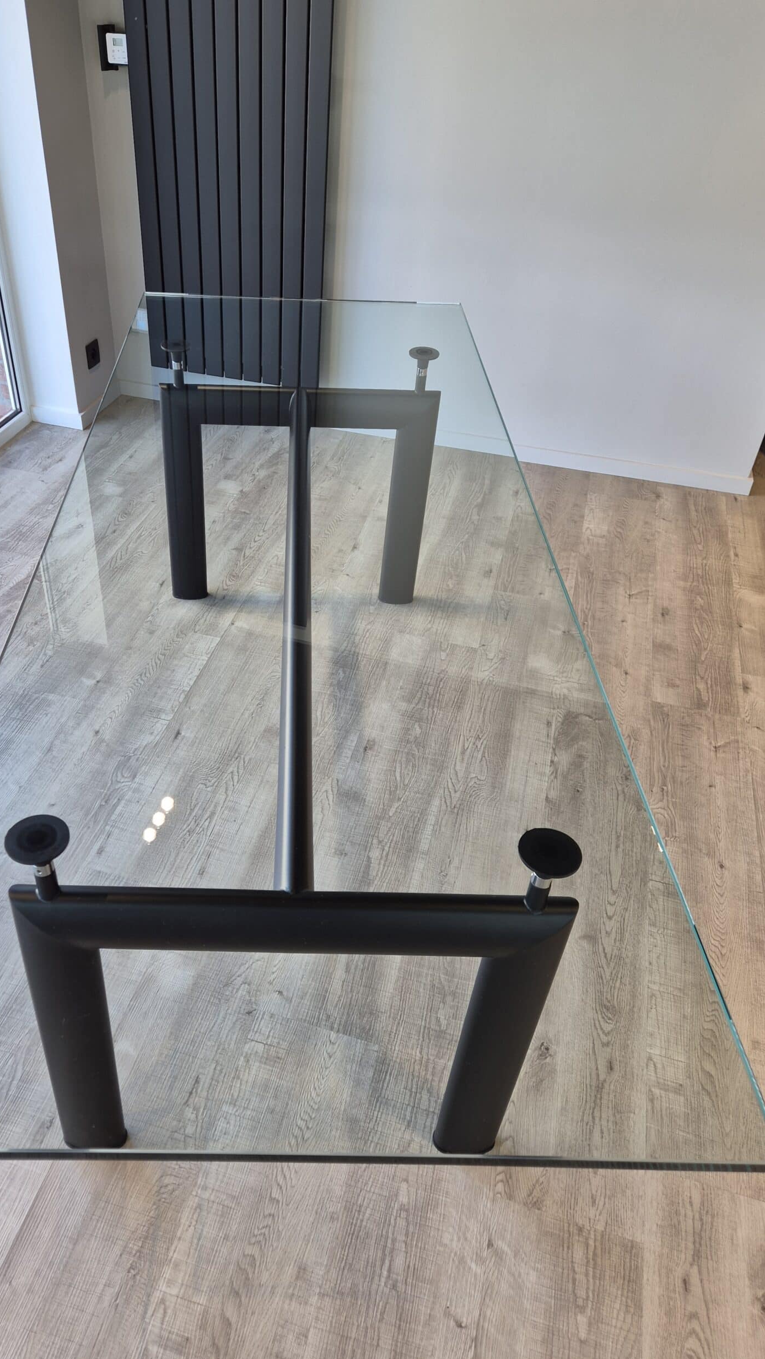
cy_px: 678
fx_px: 937
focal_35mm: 26
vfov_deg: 71.9
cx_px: 306
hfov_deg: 44.2
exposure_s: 1/100
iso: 64
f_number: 1.8
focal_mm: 5.4
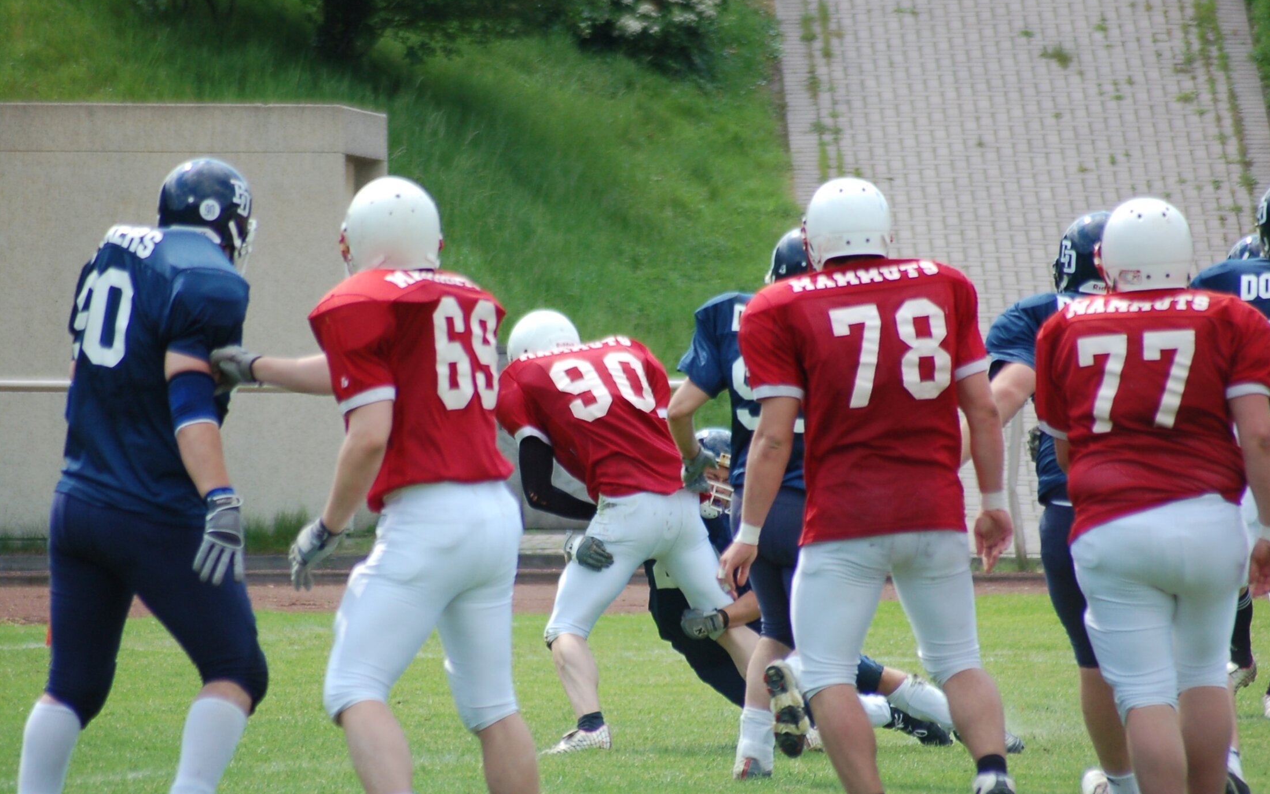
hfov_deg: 4.6
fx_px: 15886
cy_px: 408
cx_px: 636
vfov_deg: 2.9
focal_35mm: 459
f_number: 5.6
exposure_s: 1/640
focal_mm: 300
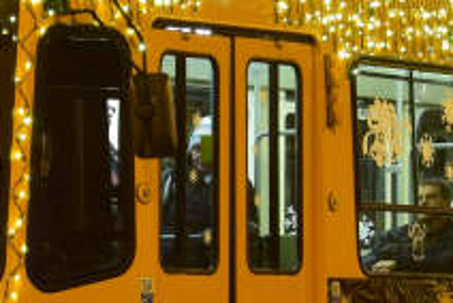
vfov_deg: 3.3
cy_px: 20
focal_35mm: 413
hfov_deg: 5.0
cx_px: 464
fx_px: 5205
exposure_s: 1/1.3
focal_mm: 45
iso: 200
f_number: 6.3
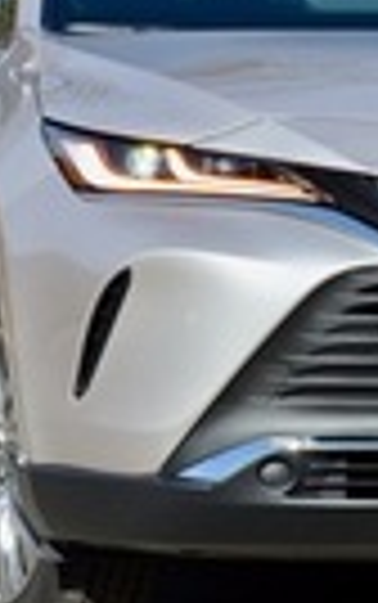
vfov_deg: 8.4
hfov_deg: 5.2
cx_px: 432
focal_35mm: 251
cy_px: 313
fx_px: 4120
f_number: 14
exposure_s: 1/800
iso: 800
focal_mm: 55
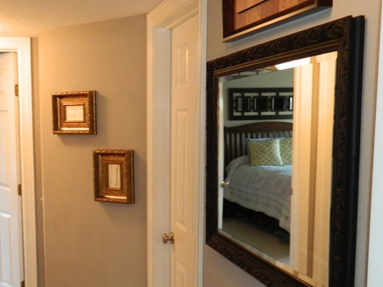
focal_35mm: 44
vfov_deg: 32.7
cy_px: 181
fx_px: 487
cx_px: 115
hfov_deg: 42.1
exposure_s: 1/40
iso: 400
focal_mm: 5.1
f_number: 3.2
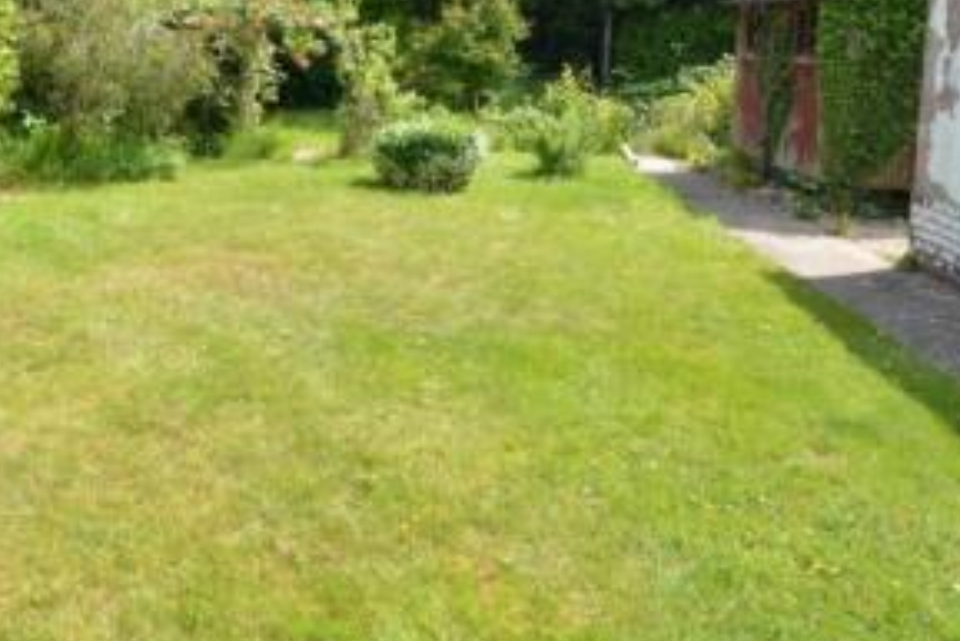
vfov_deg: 37.3
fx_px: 907
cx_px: 159
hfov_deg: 51.4
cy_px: 115
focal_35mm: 34
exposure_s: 1/400
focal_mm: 10
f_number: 8
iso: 400
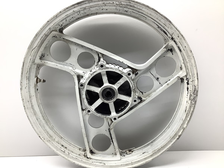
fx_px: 201
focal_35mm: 31
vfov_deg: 45.4
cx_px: 112
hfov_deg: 58.4
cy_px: 84
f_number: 2.4
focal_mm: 3.3
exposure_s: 1/120
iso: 64
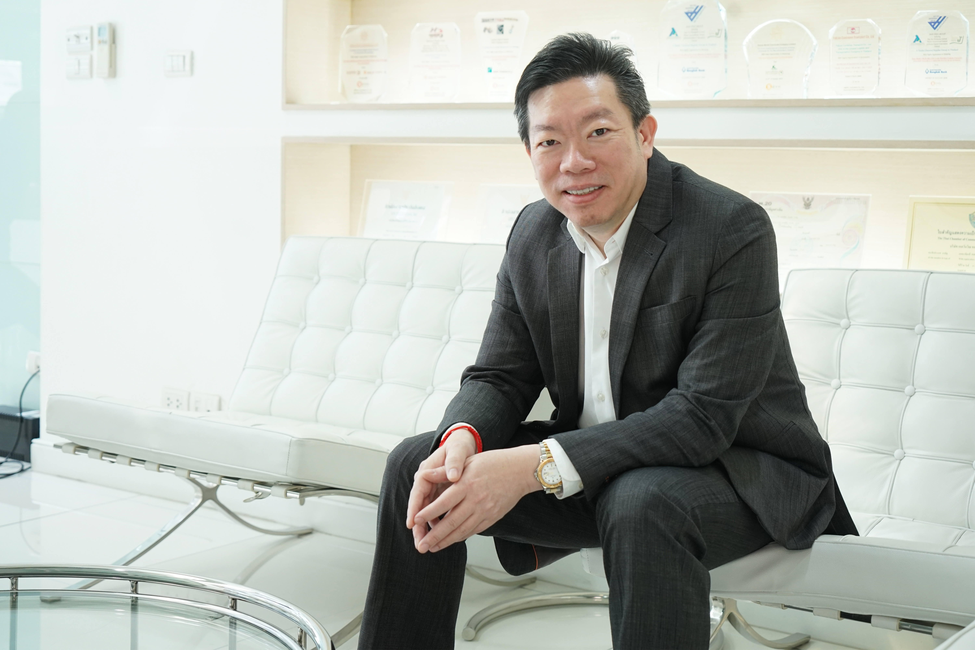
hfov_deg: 61.9
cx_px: 488
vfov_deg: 43.6
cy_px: 325
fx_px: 812
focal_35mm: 30
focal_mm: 30
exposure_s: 1/200
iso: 5000
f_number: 7.1
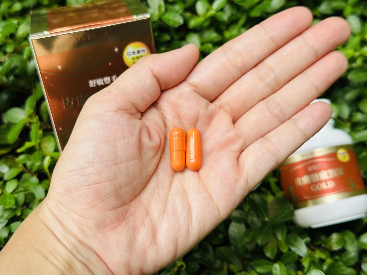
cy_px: 138
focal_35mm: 48
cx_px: 184
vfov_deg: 30.3
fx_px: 509
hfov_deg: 39.7
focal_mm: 6.86
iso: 80
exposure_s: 1/121
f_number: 1.78
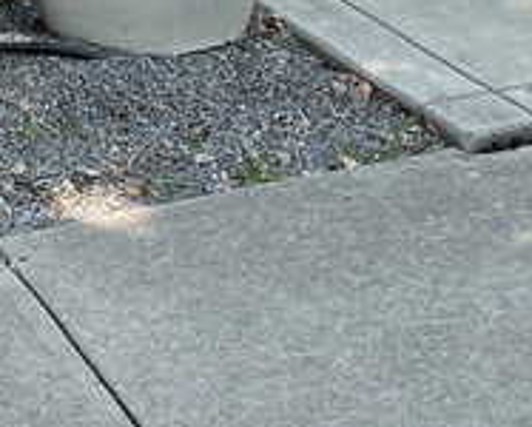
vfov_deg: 9.9
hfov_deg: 13.8
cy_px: -578
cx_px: 265
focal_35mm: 139
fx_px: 2191
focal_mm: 4.2
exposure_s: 1/744
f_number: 1.6
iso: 32
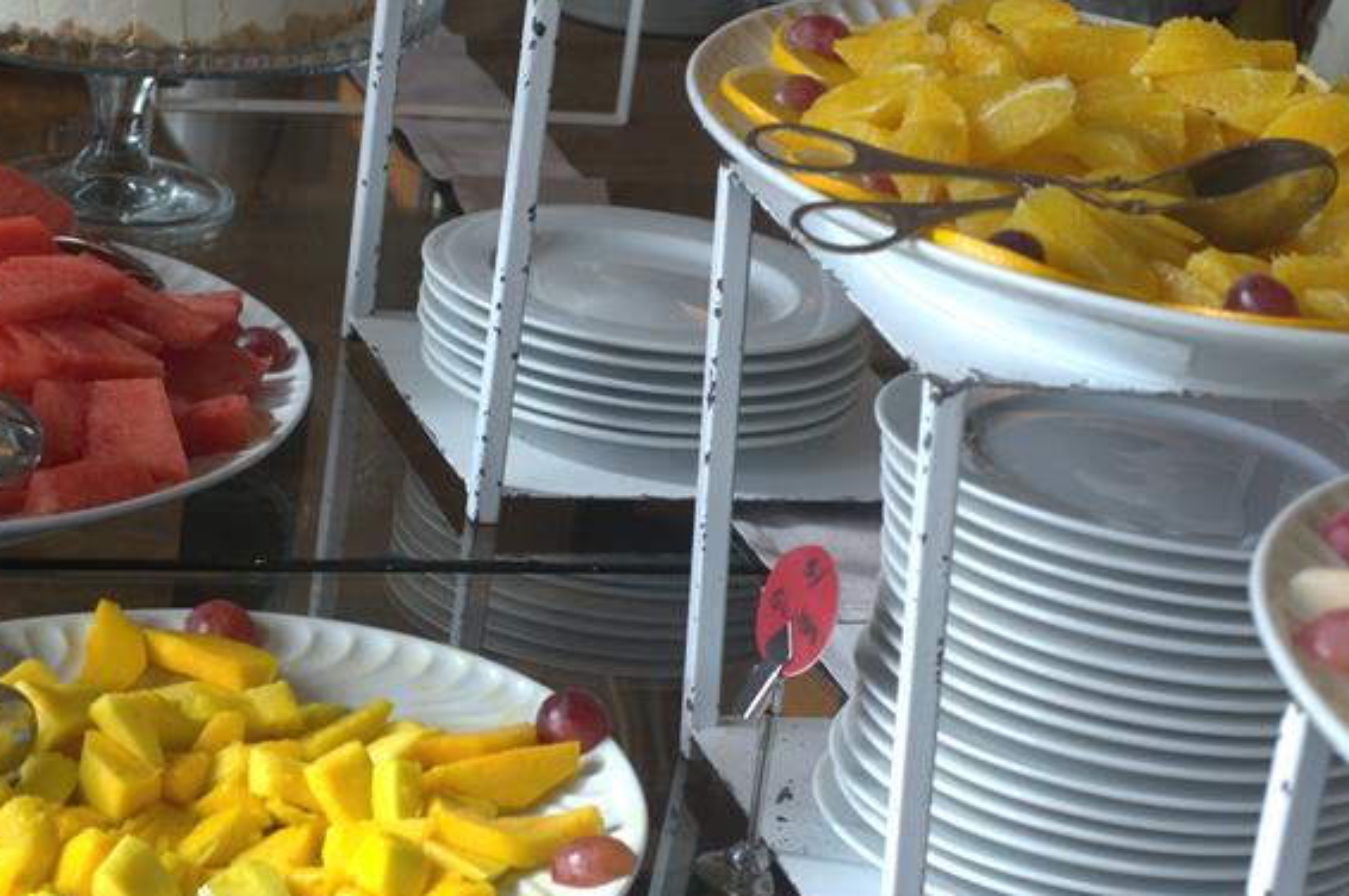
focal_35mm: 114
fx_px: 4267
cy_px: 373
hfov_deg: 17.9
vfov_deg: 12.0
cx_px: 455
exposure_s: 1/200
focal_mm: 50
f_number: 7.1
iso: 800
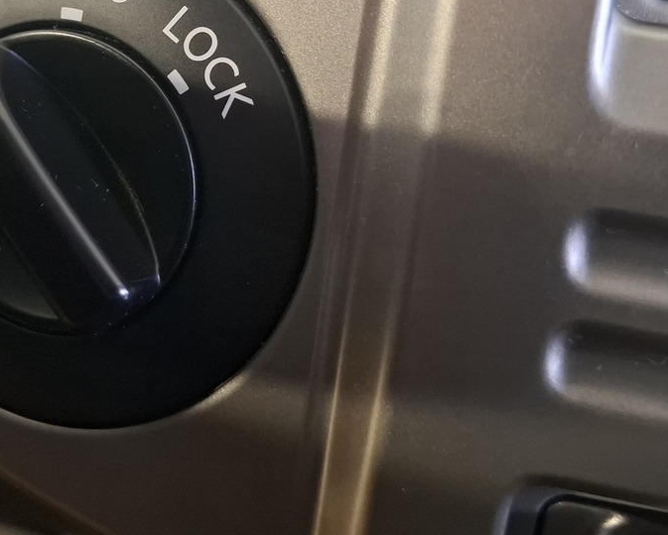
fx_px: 949
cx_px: 187
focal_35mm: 48
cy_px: 111
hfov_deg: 38.0
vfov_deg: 30.7
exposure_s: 1/25
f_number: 1.8
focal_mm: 5.54
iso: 640
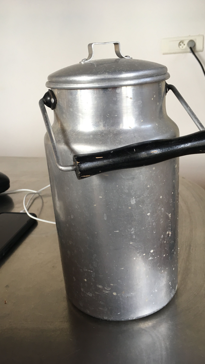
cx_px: 107
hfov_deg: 36.7
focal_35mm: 32
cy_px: 181
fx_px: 309
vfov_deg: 61.0
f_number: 2.2
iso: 25
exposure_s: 1/33
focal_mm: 4.15
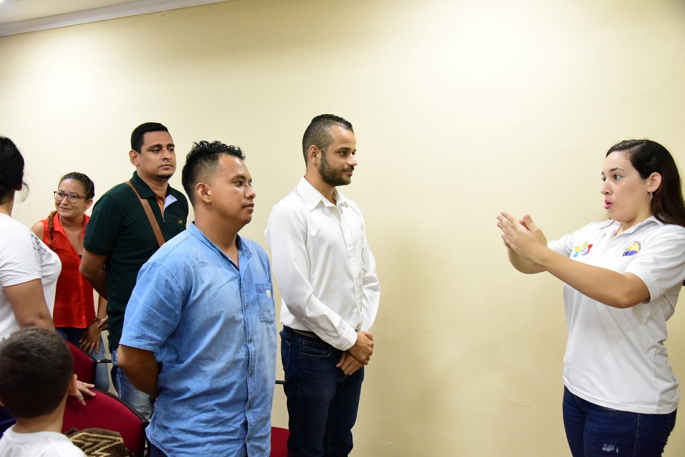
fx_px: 666
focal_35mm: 35
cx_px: 342
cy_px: 228
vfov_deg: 37.9
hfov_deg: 54.4
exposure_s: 1/200
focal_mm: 35
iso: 8000
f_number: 5
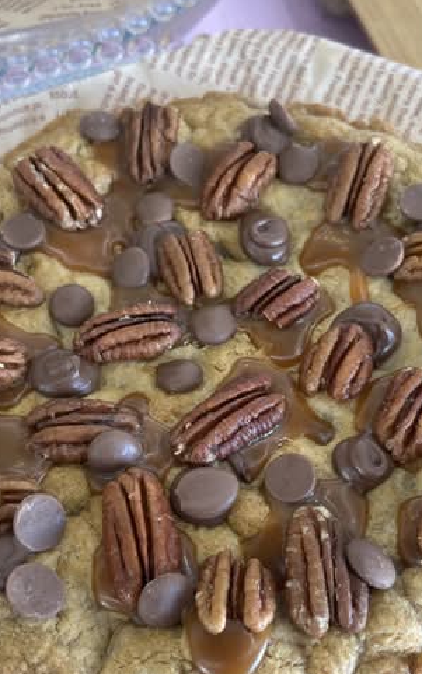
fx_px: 772
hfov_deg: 30.6
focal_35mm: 42
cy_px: 397
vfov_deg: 47.0
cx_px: 219
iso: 64
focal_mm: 5.1
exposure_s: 1/100
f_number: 1.6
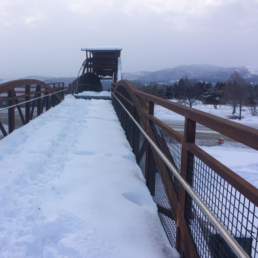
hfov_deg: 46.4
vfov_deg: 47.2
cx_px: 83
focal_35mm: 35
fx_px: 295
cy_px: 128
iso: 32
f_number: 2.2
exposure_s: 1/774
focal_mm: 4.15
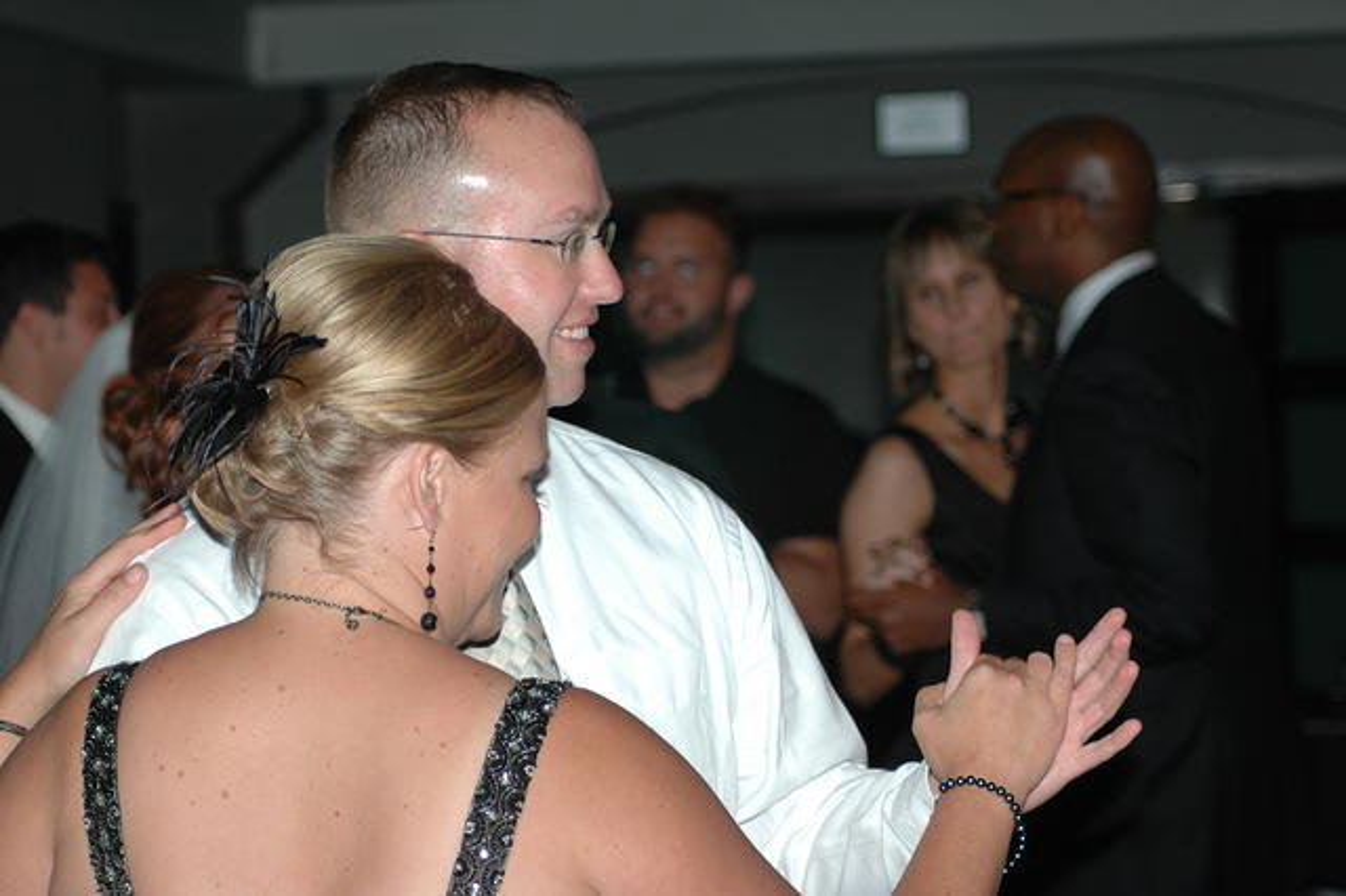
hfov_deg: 19.5
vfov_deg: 13.0
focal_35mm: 105
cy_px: 448
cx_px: 673
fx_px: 3924
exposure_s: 1/60
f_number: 4
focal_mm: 70
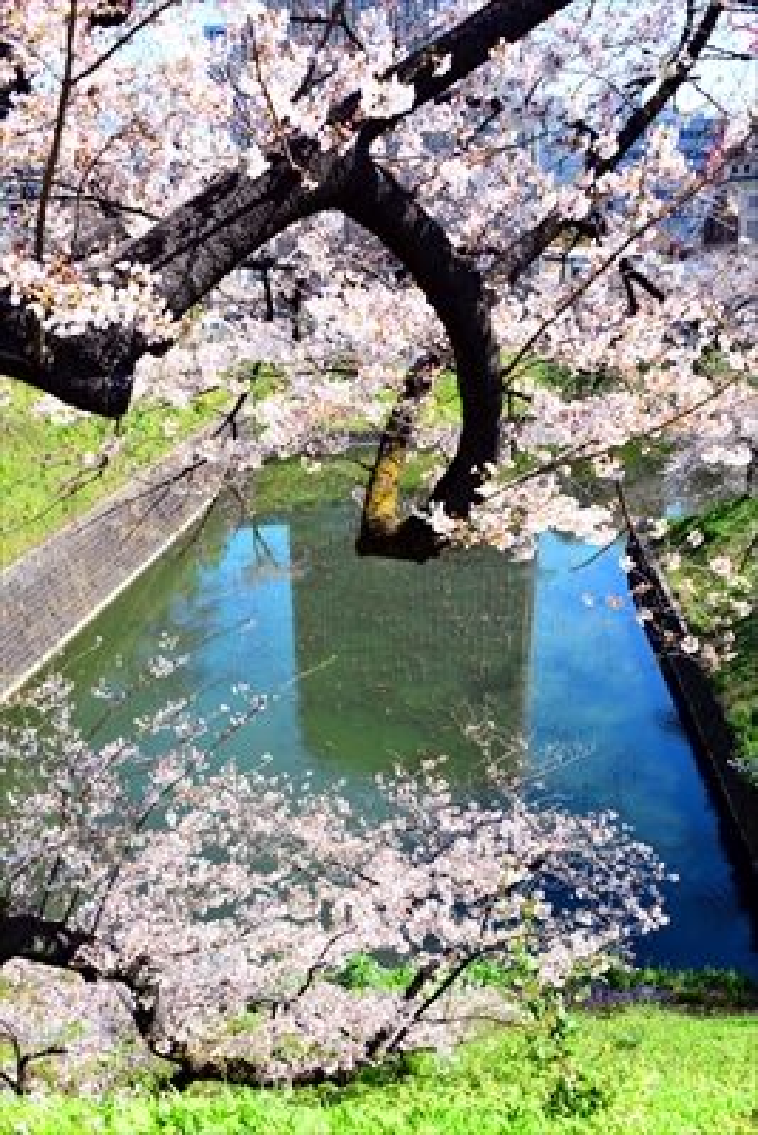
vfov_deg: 54.4
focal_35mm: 35
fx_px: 1104
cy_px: 568
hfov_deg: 37.9
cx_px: 379
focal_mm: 35
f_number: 9
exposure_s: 1/320
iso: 400
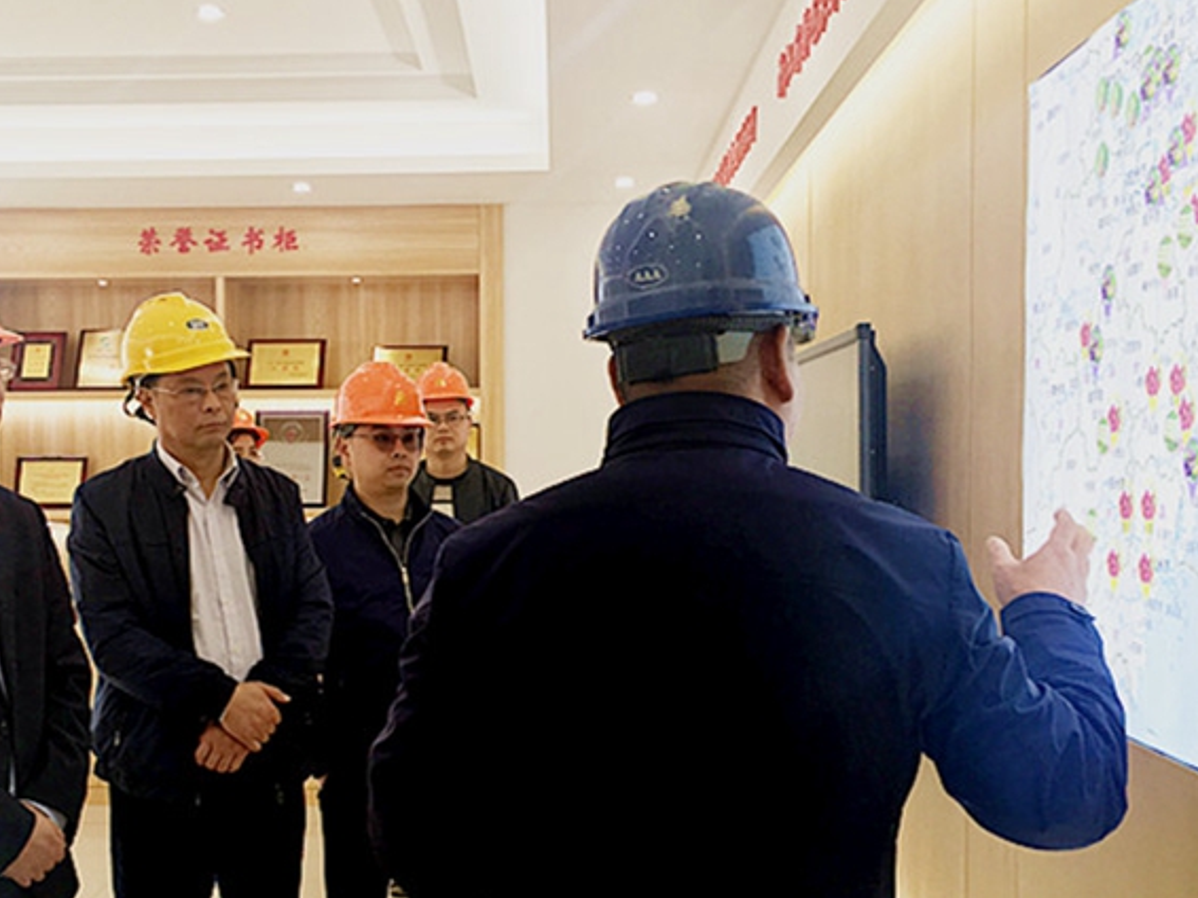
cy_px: 487
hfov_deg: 45.7
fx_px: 1418
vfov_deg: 35.1
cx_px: 519
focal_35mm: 41
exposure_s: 1/100
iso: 40
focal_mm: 4.15
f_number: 2.2
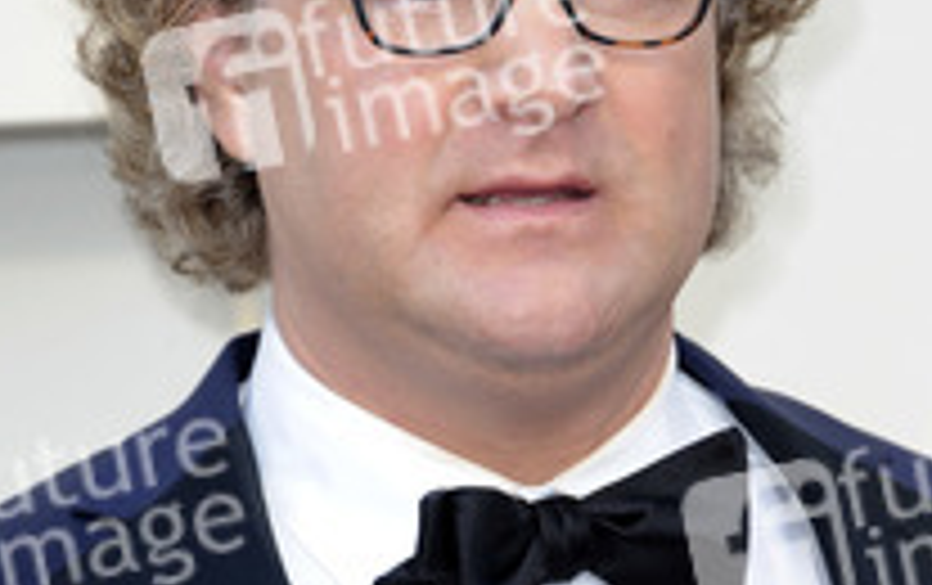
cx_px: 507
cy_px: 302
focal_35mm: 590
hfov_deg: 3.6
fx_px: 15006
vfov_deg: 2.2
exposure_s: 1/250
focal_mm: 300
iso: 800
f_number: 6.3
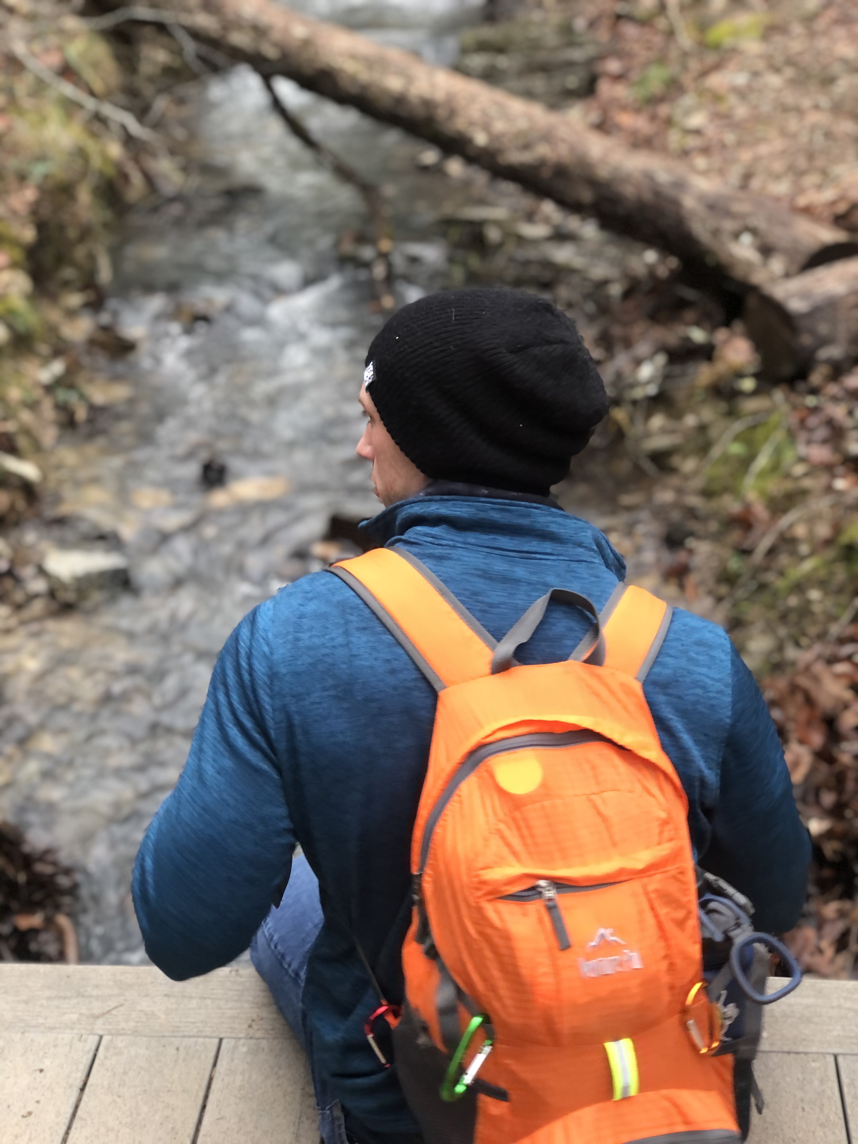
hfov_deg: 25.7
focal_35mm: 57
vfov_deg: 33.8
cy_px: 572
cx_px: 429
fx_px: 1884
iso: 100
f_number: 2.8
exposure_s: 1/30
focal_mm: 6.6
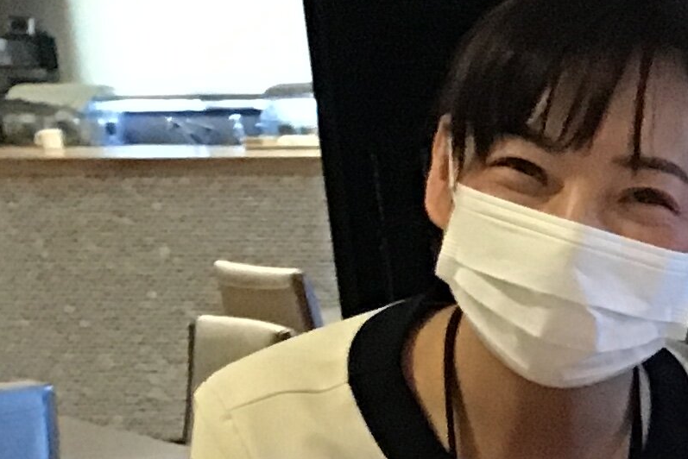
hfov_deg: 13.7
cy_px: 950
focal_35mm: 132
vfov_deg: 9.6
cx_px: 1283
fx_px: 2523
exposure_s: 1/30
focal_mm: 3.3
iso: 160
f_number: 2.4
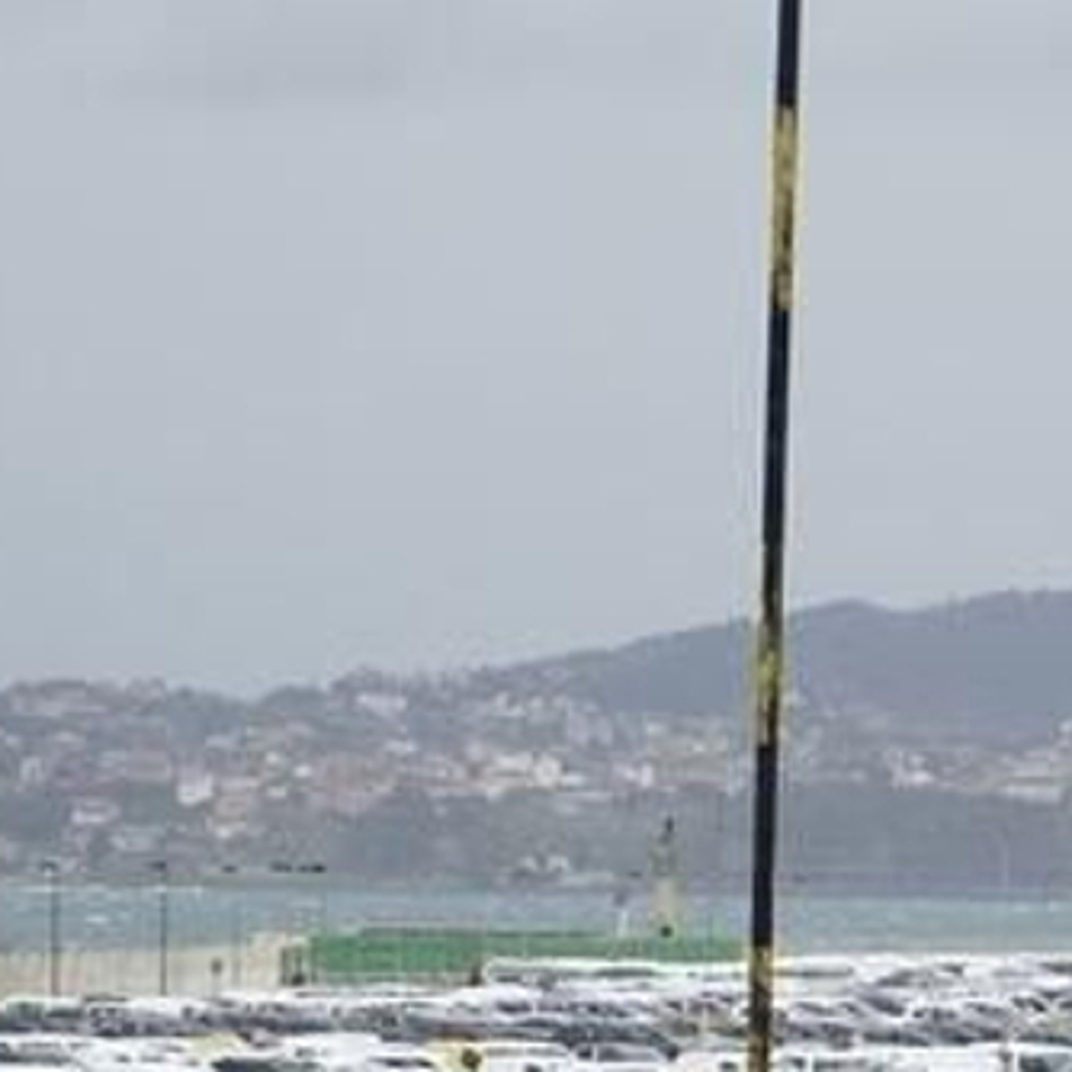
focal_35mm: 285
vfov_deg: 6.1
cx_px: 1451
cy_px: 1221
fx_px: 9985
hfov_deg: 6.1
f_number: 5.6
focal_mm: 70
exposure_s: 1/200
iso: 320
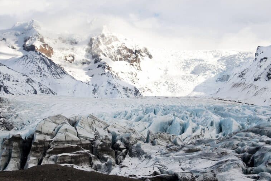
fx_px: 550
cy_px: 90
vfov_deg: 18.7
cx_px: 135
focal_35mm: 73
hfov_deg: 27.7
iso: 200
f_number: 10
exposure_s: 1/320
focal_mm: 48
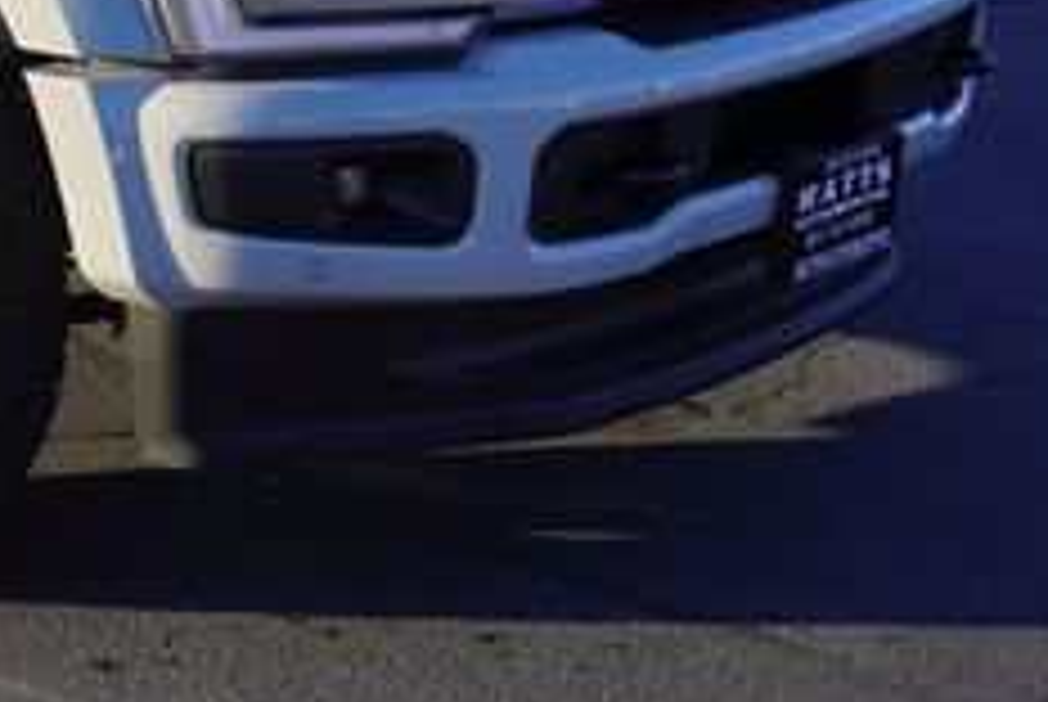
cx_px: -333
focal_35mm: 86
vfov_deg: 15.4
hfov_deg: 21.2
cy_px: -81
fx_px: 2517
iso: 100
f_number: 9
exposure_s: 1/125
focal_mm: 21
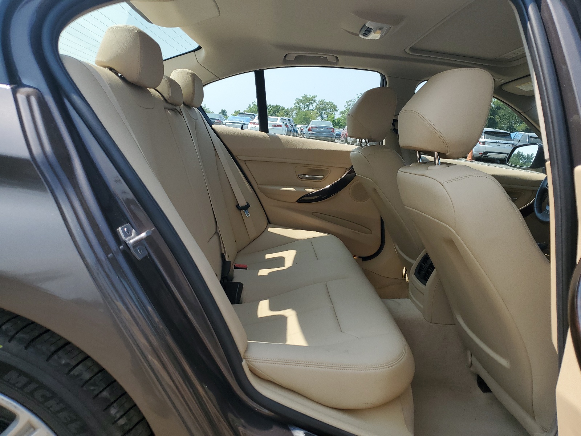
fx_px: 436
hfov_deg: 67.3
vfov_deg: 53.1
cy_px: 218
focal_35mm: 26
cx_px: 290
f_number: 1.5
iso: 50
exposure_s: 1/2000
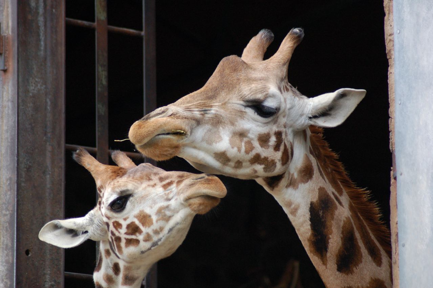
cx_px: 216
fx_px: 2434
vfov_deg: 6.8
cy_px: 144
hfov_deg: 10.2
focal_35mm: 202
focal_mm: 135
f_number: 4.5
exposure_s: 1/1000
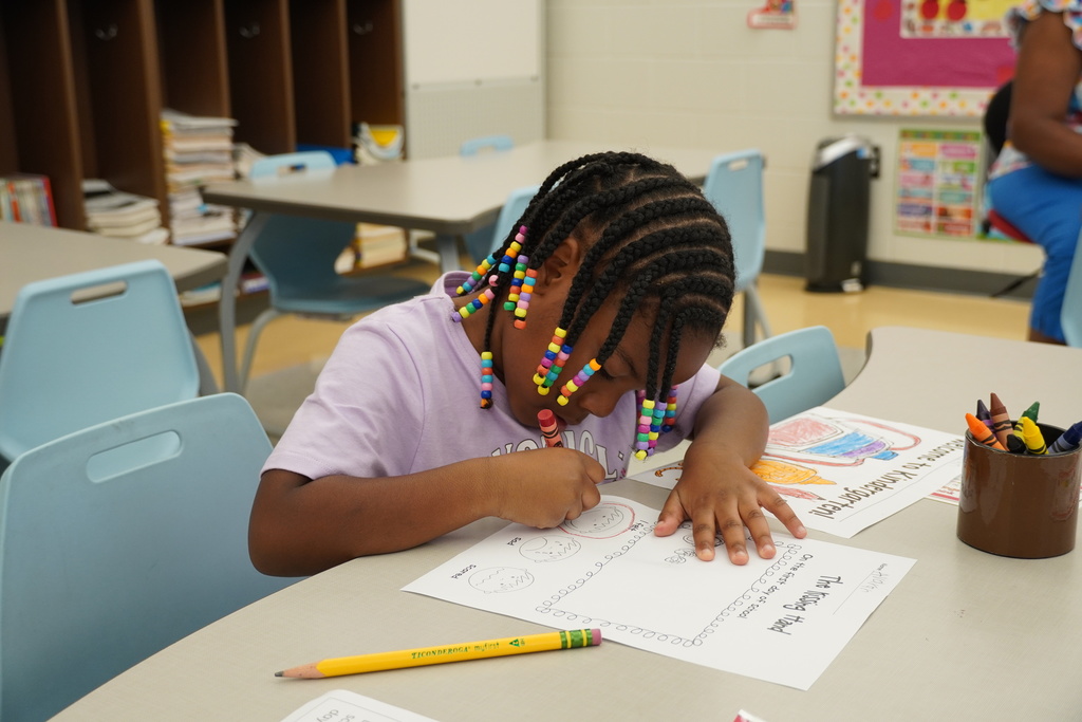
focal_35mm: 46
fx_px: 1398
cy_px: 361
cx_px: 541
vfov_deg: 29.0
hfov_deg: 42.3
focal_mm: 31
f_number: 4.5
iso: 640
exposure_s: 1/160
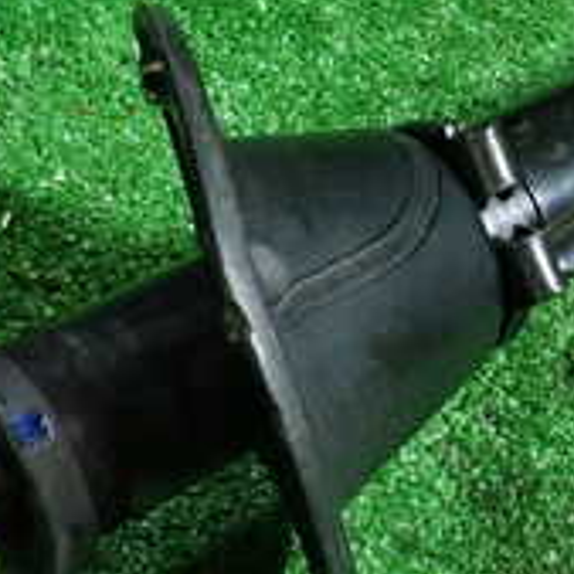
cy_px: 200
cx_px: 645
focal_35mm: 94
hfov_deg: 17.8
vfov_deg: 18.4
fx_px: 1763
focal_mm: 5.4
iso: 400
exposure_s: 1/30
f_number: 2.3
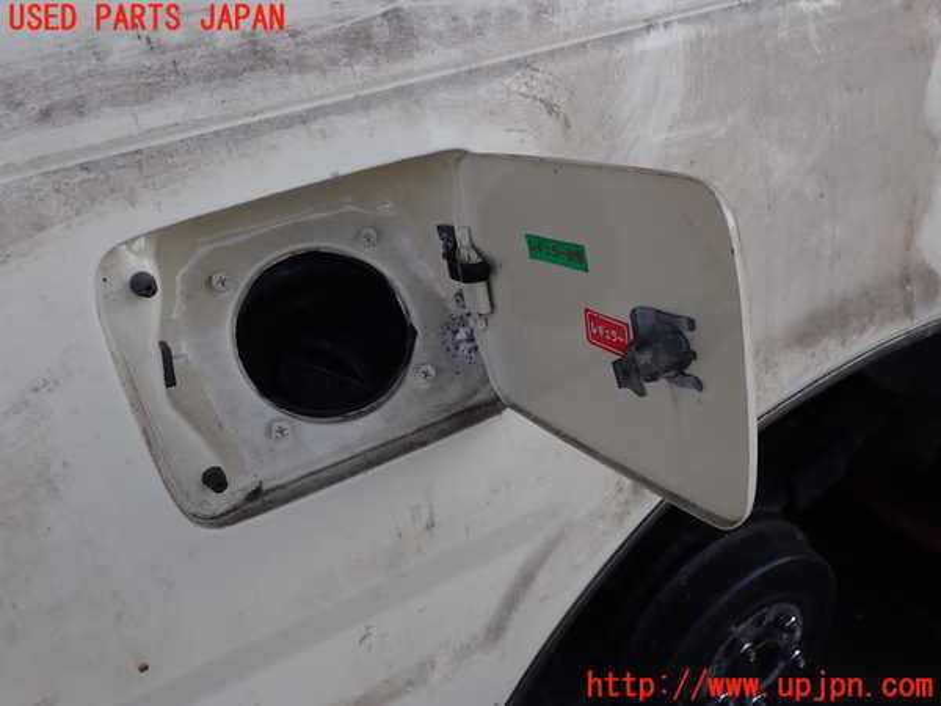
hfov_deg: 60.0
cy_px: 353
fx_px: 816
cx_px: 470
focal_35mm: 30
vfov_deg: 46.8
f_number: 3.2
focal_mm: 5.4
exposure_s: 1/250
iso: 100
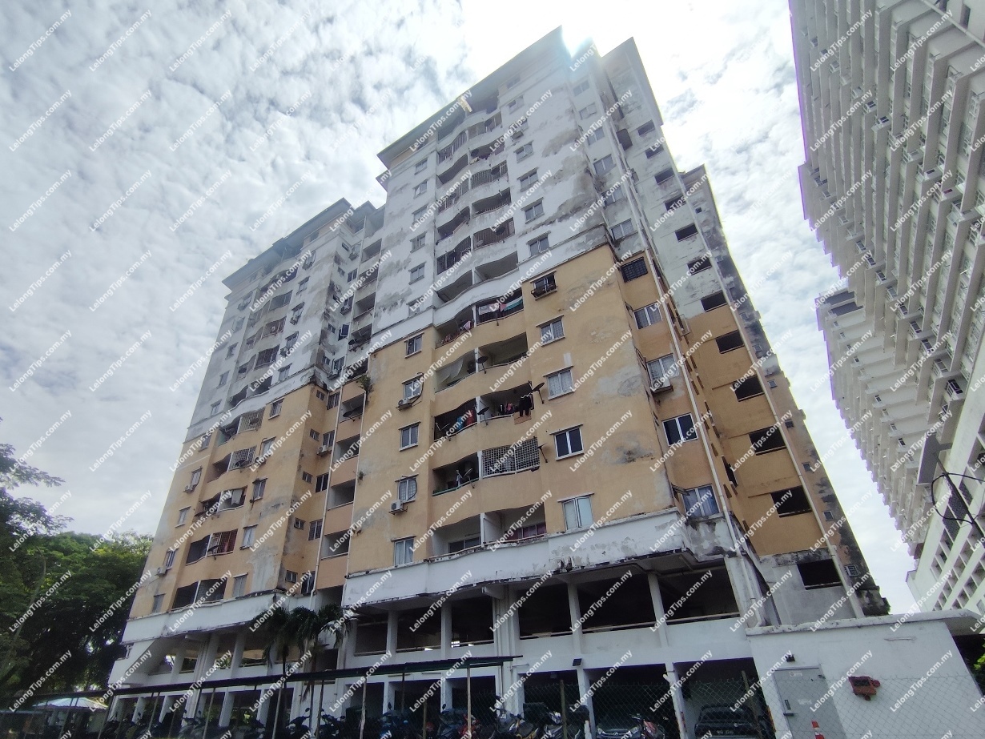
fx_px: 455
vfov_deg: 78.1
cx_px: 492
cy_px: 370
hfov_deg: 94.5
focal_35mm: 16
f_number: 2.2
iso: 50
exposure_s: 1/4370
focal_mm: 1.65
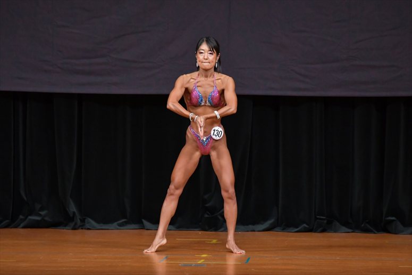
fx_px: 3260
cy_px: 138
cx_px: 206
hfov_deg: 7.2
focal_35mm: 285
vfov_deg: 4.8
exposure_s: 1/400
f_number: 5.6
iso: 4000
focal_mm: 190
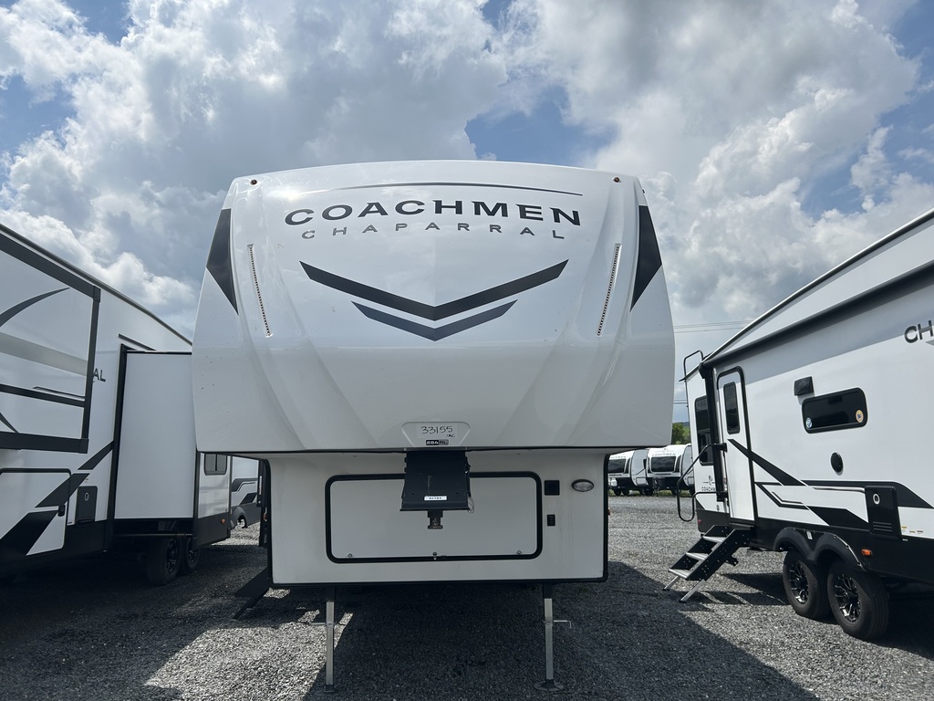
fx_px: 702
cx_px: 467
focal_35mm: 26
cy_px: 350
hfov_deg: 67.3
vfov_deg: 53.1
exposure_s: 1/11364
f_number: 1.5
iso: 50
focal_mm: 5.7
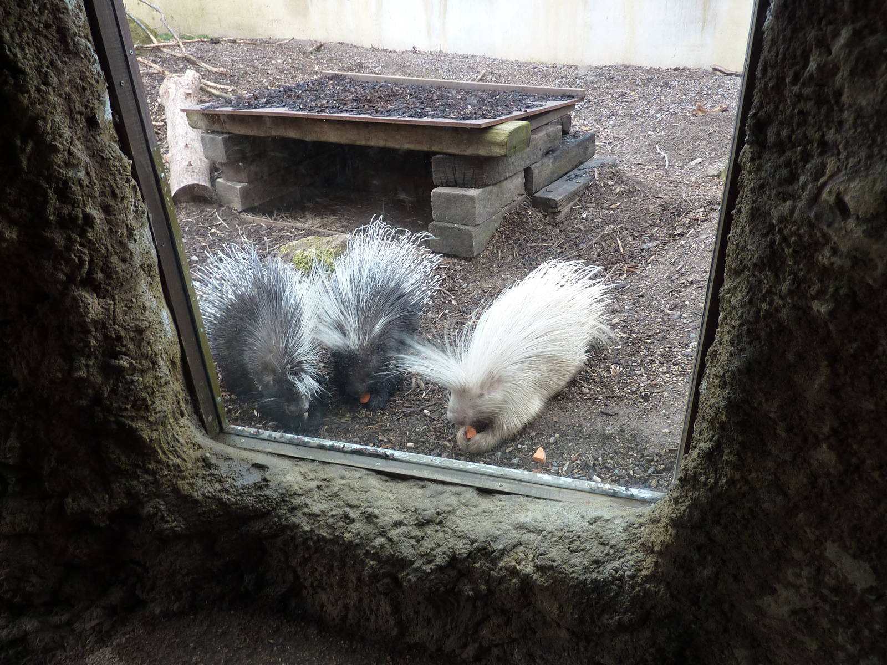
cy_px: 332
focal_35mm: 25
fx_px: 641
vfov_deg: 54.9
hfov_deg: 69.4
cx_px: 444
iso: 125
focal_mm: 4.1
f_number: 3.3
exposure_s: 1/30
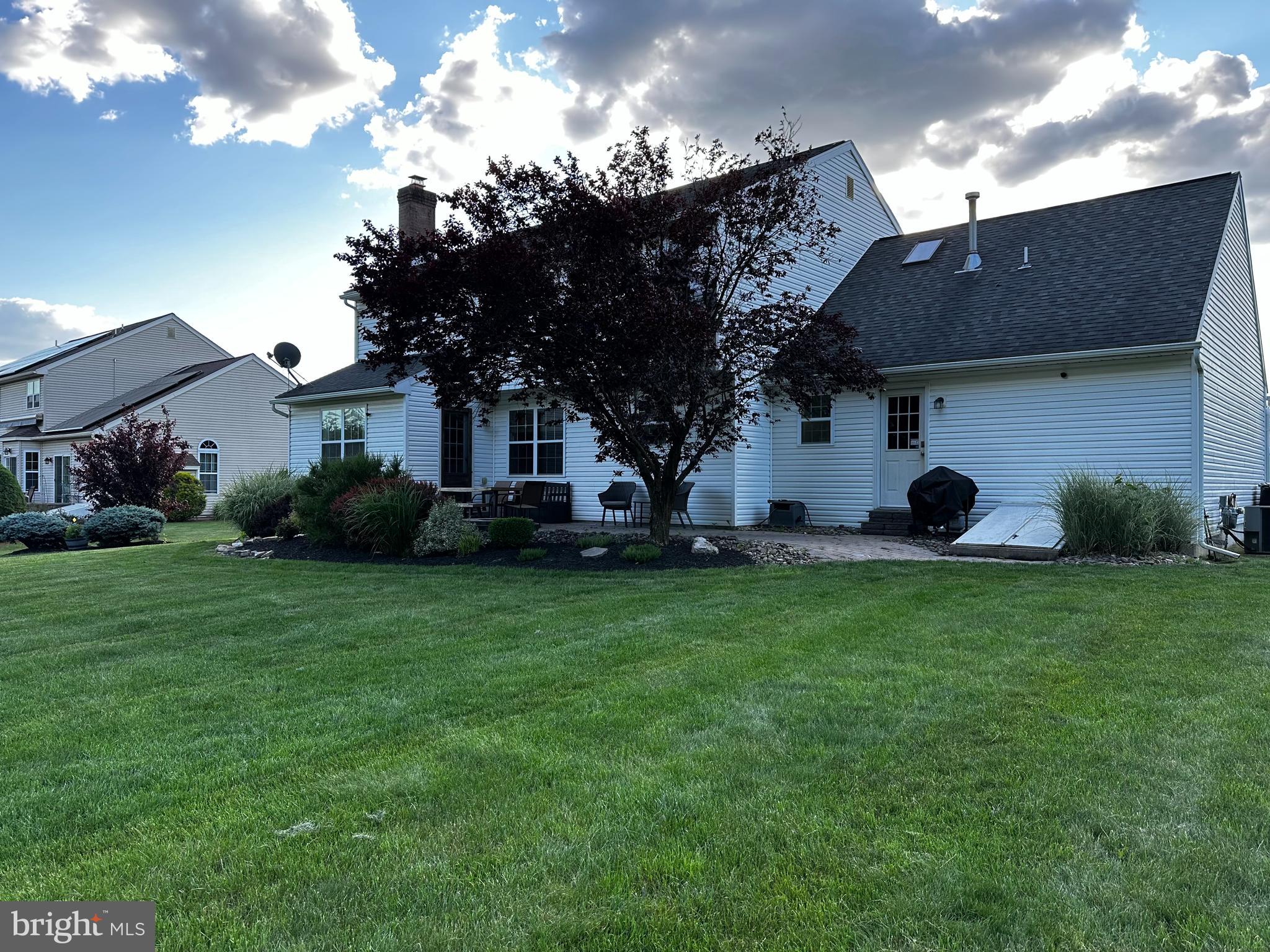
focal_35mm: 24
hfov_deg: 71.6
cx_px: 635
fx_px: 881
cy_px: 476
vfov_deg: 56.8
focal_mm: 6.86
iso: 80
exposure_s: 1/663
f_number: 1.78
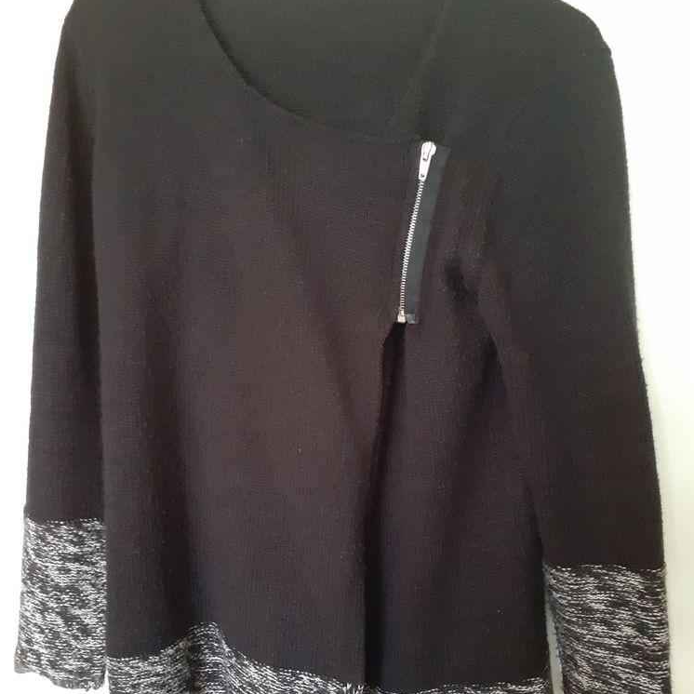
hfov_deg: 51.1
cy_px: 402
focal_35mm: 32
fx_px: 726
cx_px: 347
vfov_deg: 50.9
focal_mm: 3.6
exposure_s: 1/25
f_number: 1.9
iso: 640
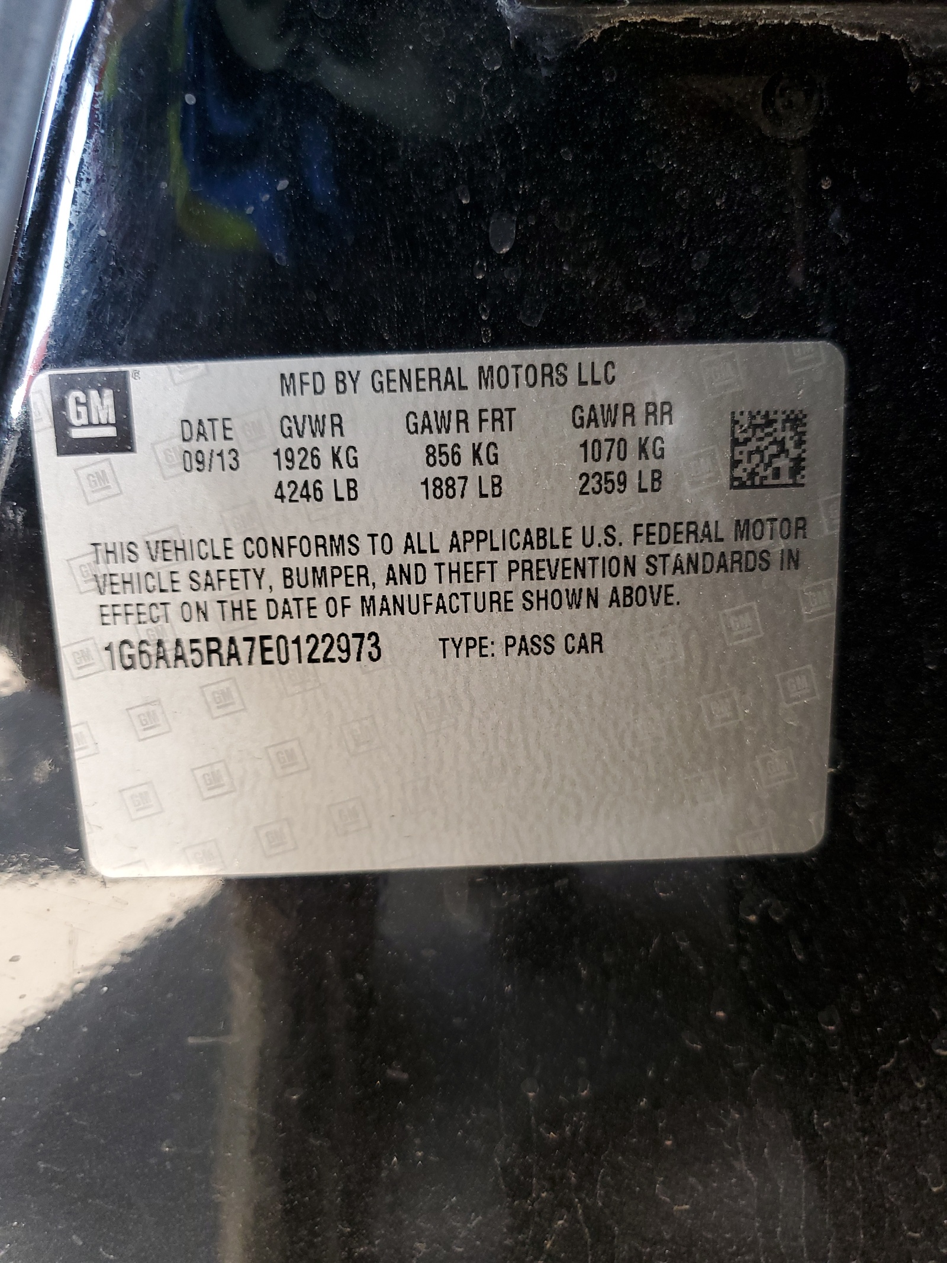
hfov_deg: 53.1
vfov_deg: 67.3
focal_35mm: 26
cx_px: 474
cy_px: 632
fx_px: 948
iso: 83
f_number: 1.5
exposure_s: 1/60.2
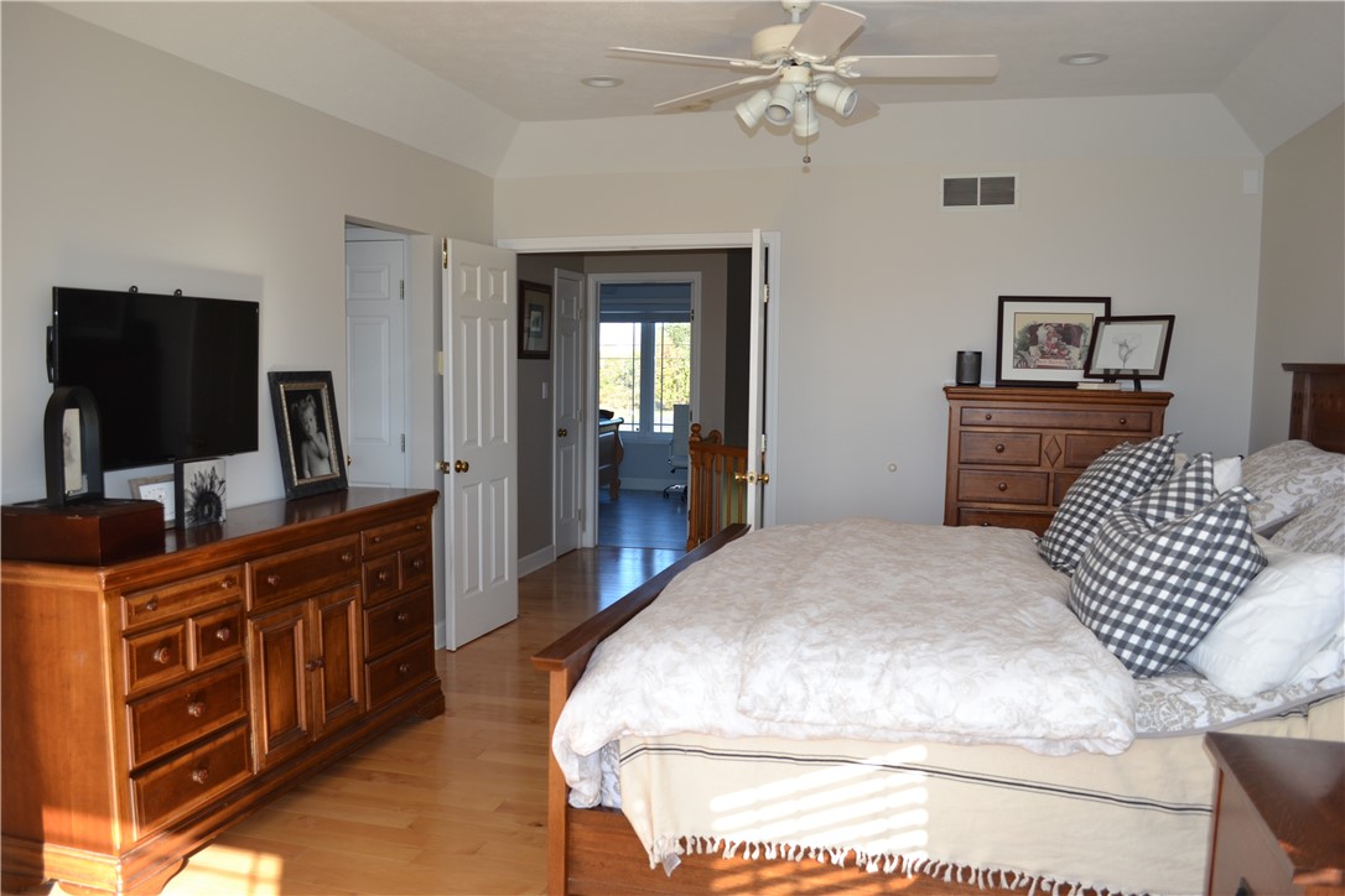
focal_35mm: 27
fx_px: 1009
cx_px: 672
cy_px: 448
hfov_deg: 67.4
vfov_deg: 47.9
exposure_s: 1/125
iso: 140
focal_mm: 18
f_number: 4
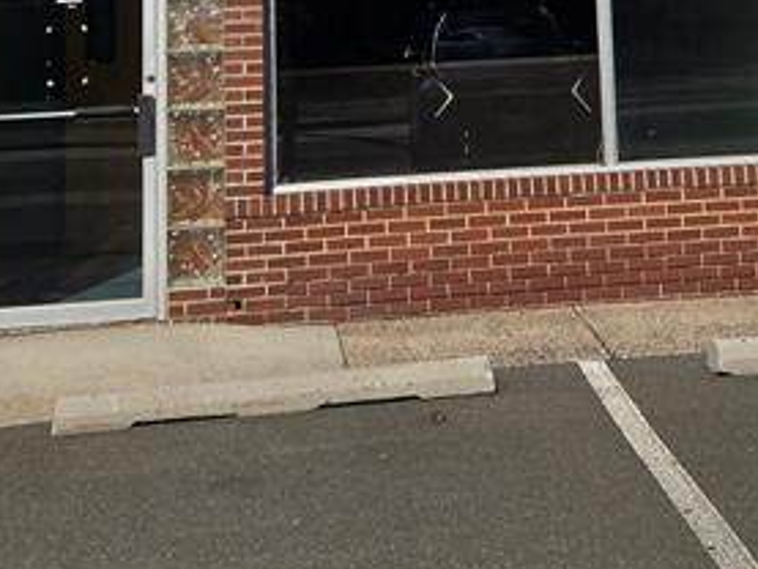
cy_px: -271
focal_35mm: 85
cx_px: 591
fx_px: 1862
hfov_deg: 22.7
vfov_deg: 16.0
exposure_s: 1/4273
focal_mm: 5.4
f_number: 1.8
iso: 25
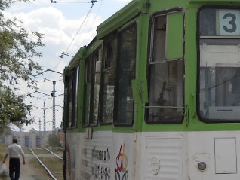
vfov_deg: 11.2
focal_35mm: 132
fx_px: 916
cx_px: 229
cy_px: 108
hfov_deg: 14.7
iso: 64
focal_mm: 6.72
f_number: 5.5
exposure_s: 1/296
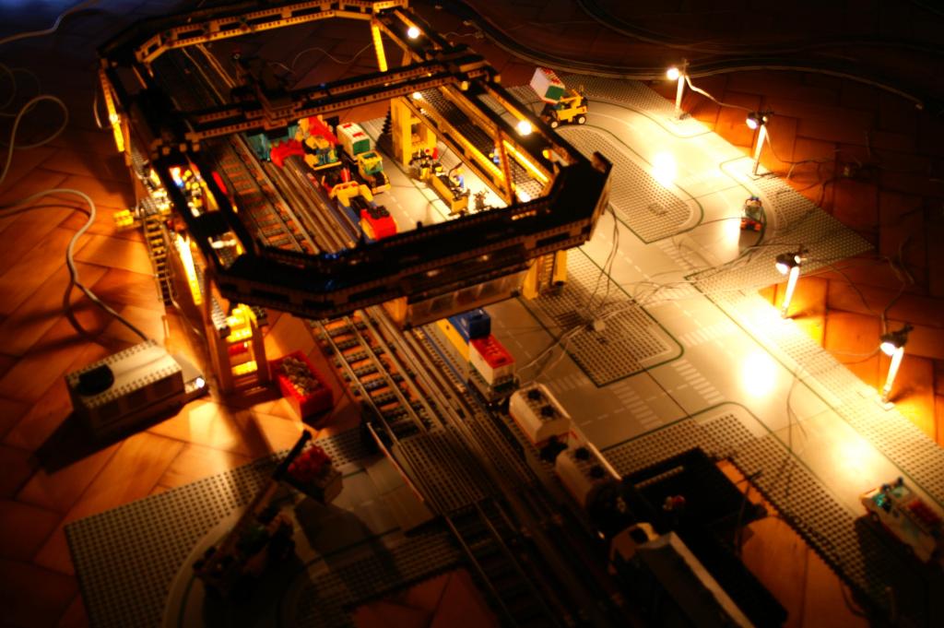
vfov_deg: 34.2
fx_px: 1022
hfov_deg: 49.6
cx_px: 472
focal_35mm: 39
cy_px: 314
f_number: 4
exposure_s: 8
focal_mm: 26
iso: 100
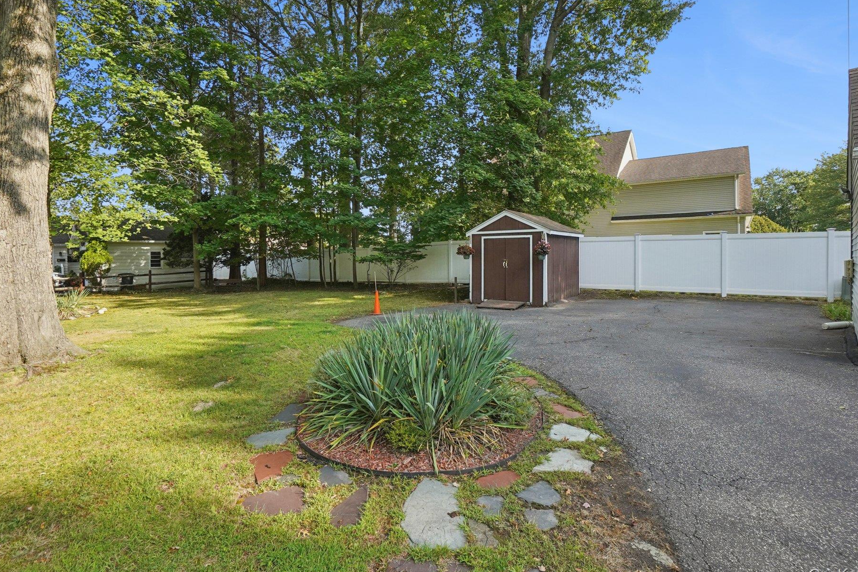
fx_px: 405
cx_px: 419
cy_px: 262
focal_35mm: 17
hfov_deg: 93.3
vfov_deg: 70.3
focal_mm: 10
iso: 640
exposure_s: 1/320
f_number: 8
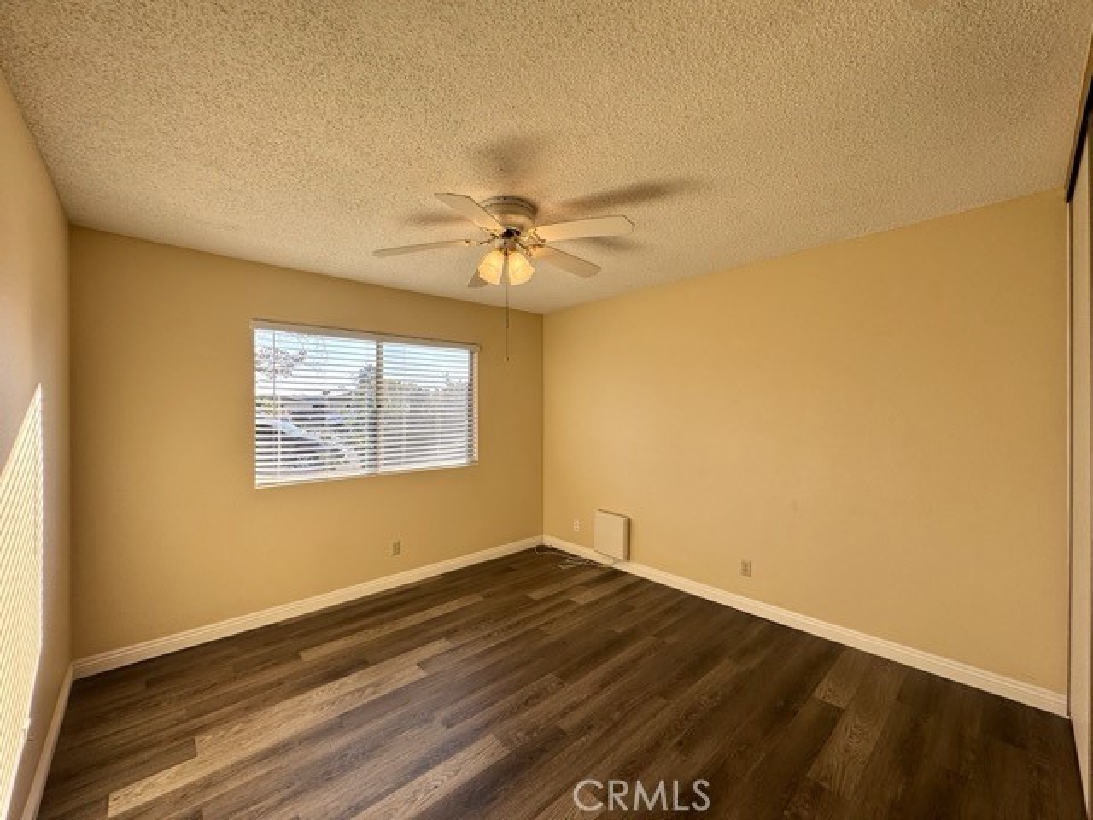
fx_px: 442
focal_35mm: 14
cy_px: 410
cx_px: 546
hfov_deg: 102.1
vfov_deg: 85.7
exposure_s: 1/309
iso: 40
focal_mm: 2.22
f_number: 2.2
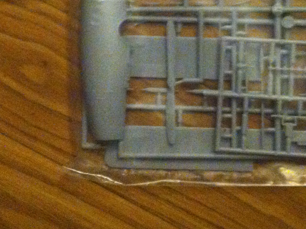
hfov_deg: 23.3
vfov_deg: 17.2
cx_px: 179
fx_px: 742
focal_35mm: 84
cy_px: 16
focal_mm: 3.85
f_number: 2.8
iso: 1000
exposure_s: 1/15
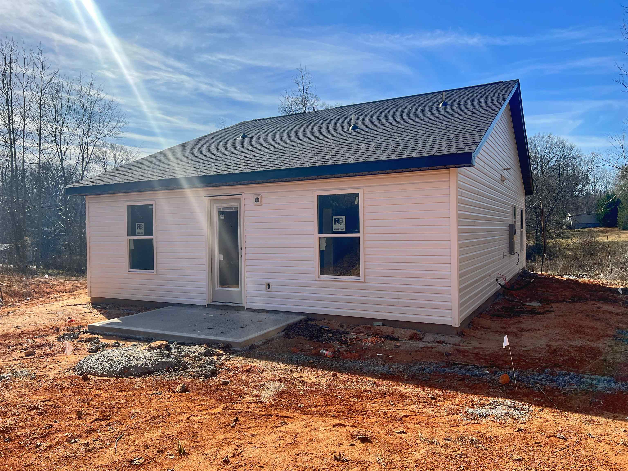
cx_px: 314
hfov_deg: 67.3
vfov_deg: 53.1
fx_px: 472
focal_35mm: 26
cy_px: 236
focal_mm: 5.7
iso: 50
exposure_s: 1/4444
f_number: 1.5
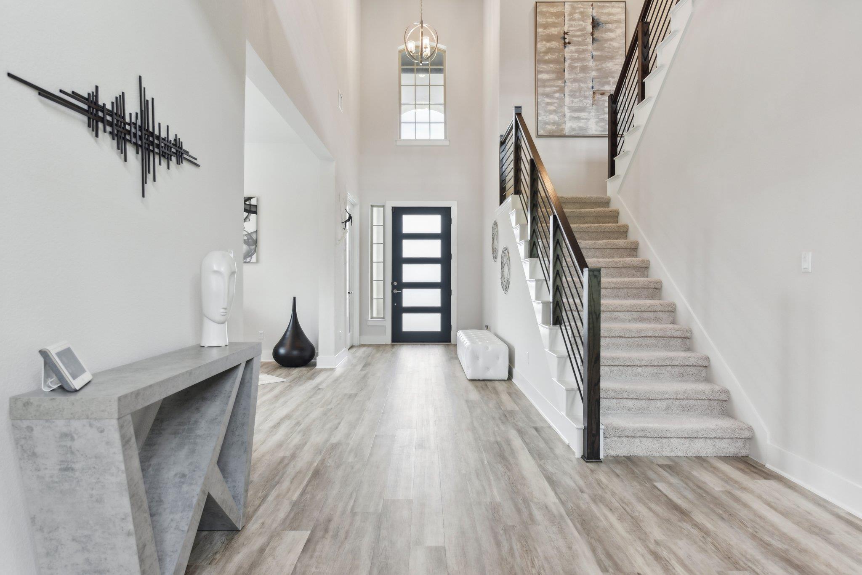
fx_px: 503
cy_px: 288
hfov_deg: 81.2
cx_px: 431
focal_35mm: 21
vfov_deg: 59.5
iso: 400
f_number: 8
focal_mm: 21
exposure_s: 1/20
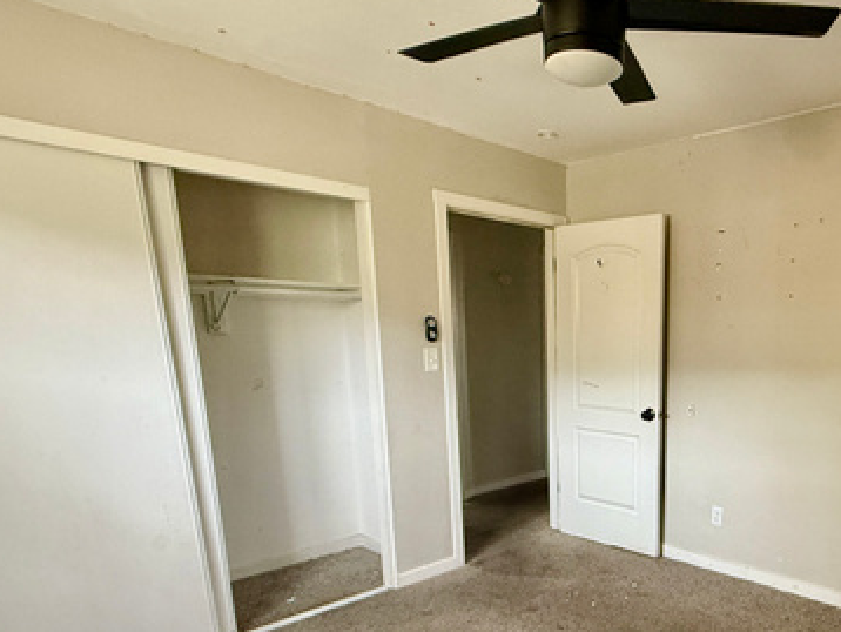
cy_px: 453
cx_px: 644
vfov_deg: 53.1
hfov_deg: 64.6
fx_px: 608
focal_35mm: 25
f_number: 2.2
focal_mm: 2.22
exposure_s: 1/60
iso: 400
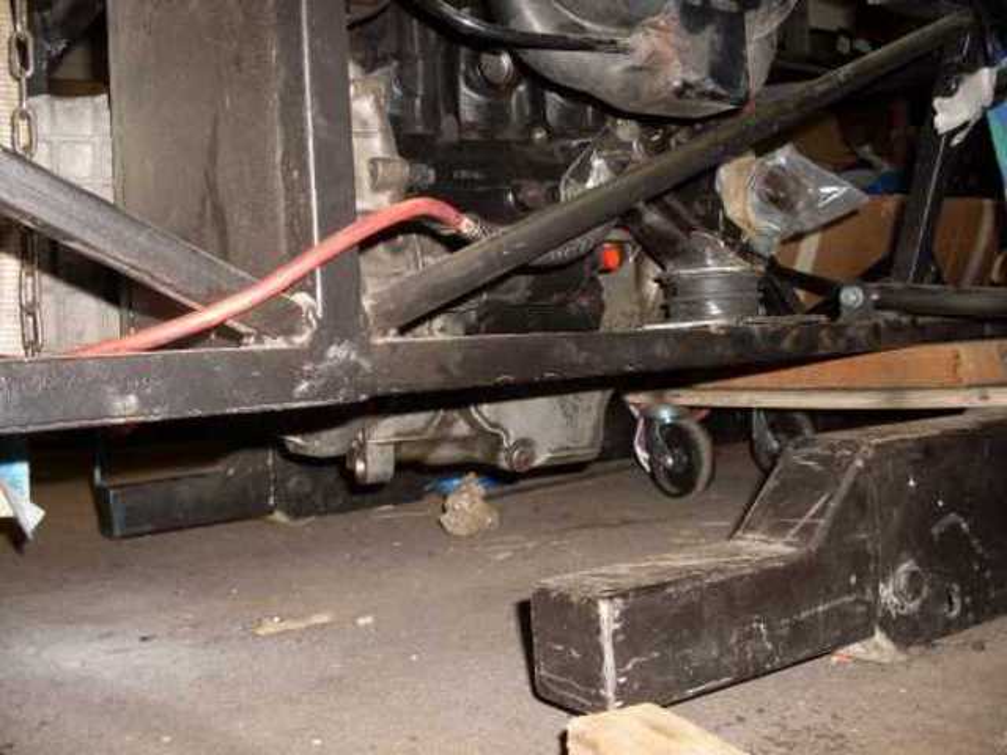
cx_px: 504
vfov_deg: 37.7
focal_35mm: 38
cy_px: 378
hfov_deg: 49.0
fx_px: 1105
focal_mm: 6.3
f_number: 2.8
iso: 100
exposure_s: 1/45
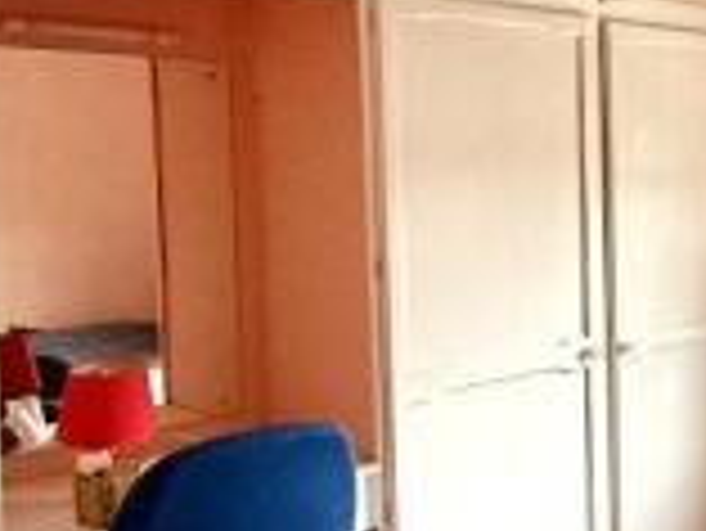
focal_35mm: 52
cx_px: 879
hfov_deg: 30.4
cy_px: 200
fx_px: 1061
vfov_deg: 28.0
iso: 250
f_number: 2.2
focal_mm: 2.22
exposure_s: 1/99
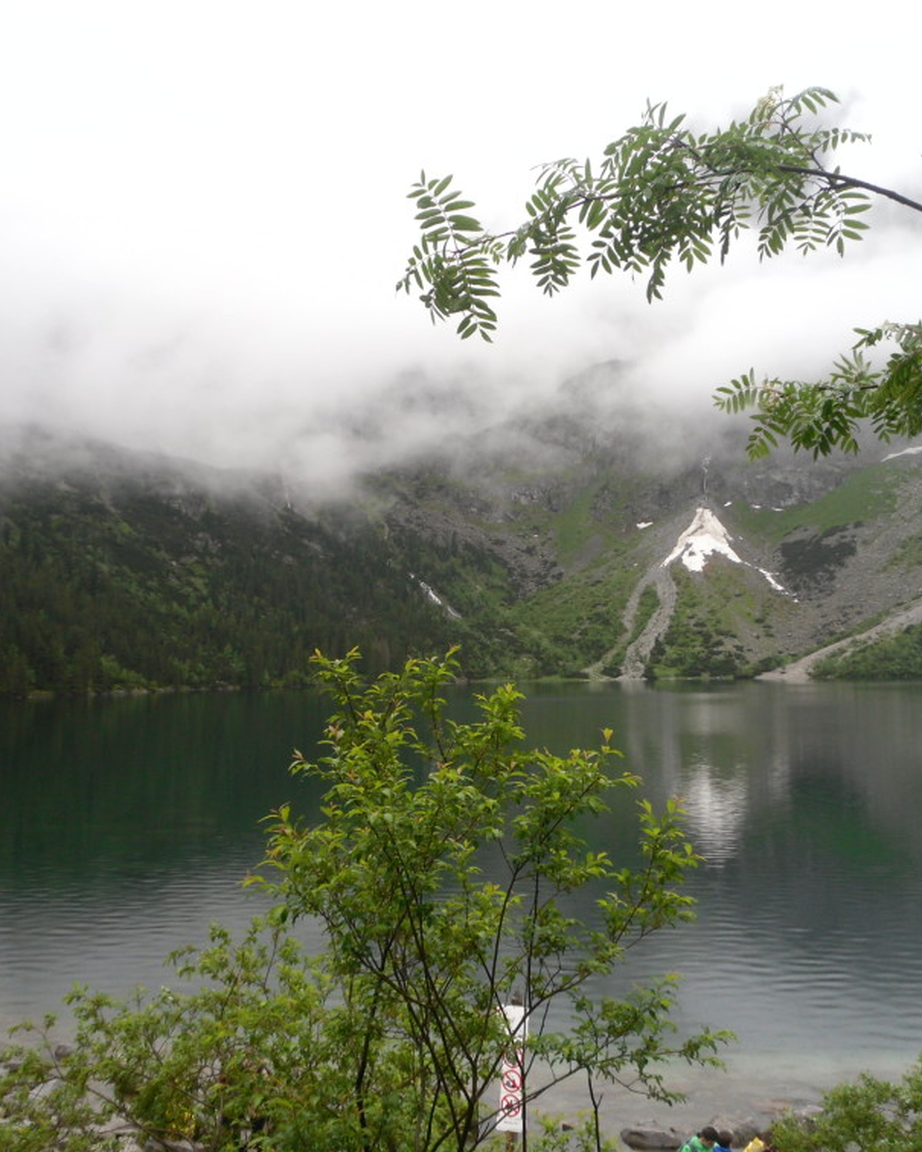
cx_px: 442
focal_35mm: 37
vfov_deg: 49.1
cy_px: 573
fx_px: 1262
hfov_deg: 40.1
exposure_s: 1/234
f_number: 3.4
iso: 80
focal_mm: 5.1
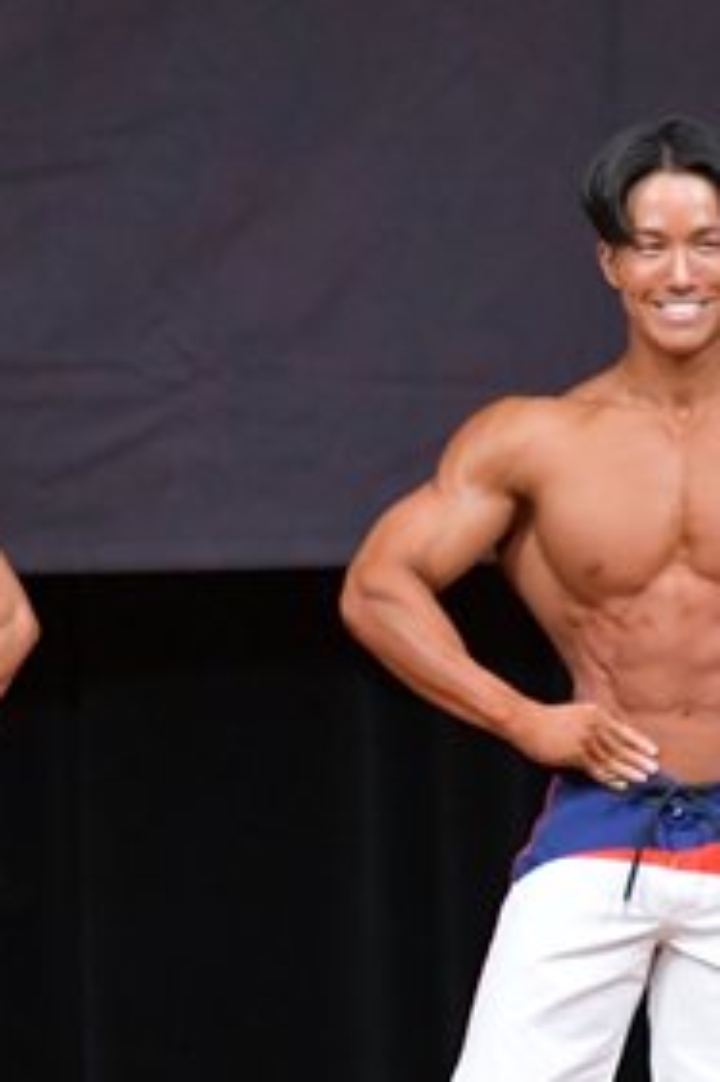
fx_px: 21114
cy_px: 851
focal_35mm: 703
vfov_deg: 2.9
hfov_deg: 2.0
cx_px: -129
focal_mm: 170
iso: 5000
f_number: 5.6
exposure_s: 1/400
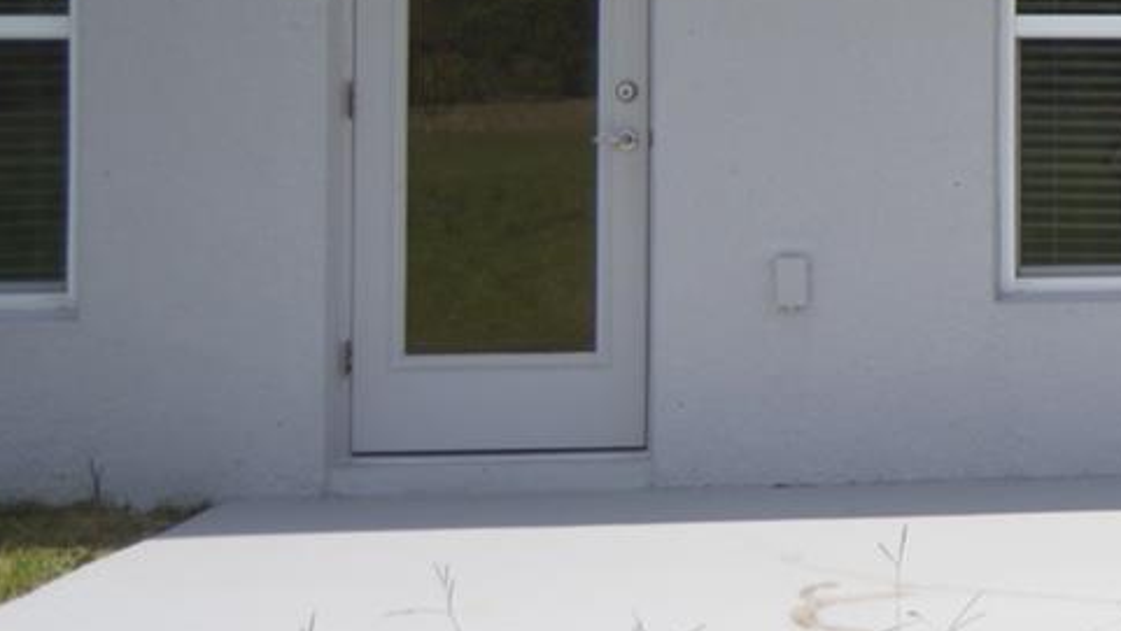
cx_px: 1694
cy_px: 48
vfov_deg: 12.8
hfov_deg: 19.6
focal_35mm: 94
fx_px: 2795
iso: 100
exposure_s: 1/1250
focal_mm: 18
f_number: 3.5
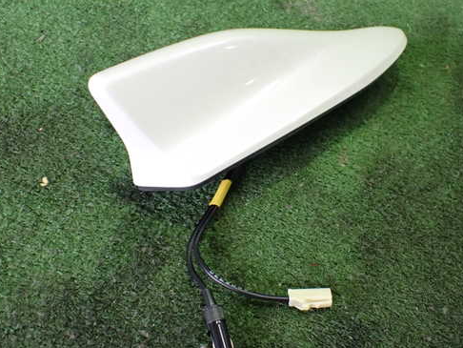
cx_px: 242
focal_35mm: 37
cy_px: 183
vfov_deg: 38.7
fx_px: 495
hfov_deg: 50.1
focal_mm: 5.4
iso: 800
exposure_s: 1/100
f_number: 2.3
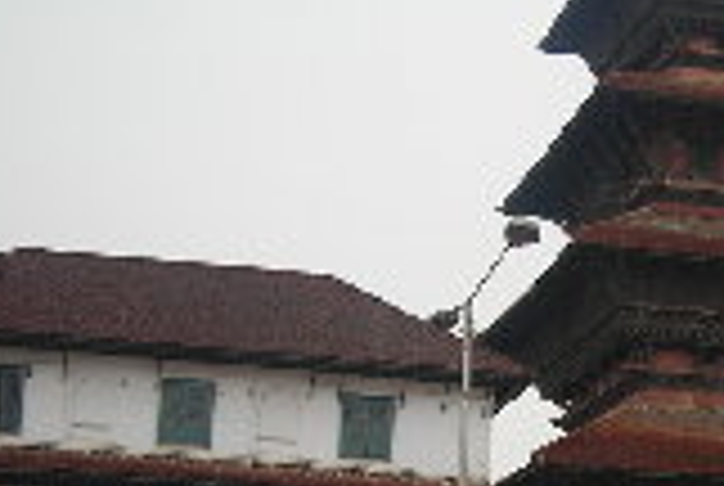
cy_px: 414
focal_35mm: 94
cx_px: 657
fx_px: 1894
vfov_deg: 14.5
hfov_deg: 21.2
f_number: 3.2
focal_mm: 6.3
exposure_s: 1/142
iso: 50
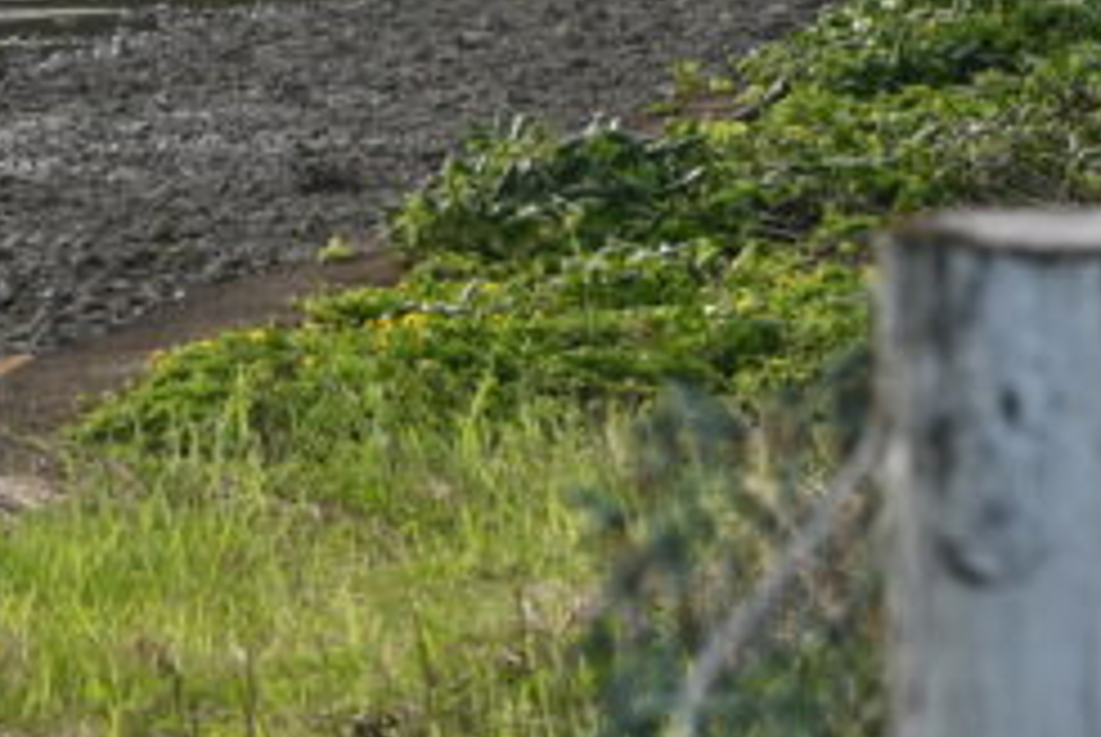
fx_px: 9584
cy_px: -591
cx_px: 939
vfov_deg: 4.4
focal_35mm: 313
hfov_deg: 6.6
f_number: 5.6
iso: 100
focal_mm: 50
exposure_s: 1/250
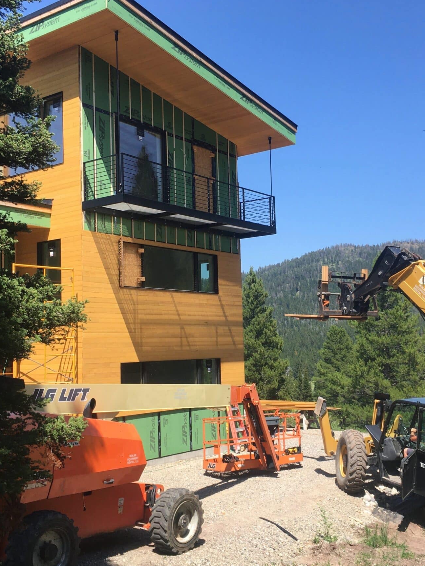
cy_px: 290
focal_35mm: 43
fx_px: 704
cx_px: 249
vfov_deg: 43.9
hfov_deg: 33.5
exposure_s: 1/836
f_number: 2.2
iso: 25
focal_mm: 4.15
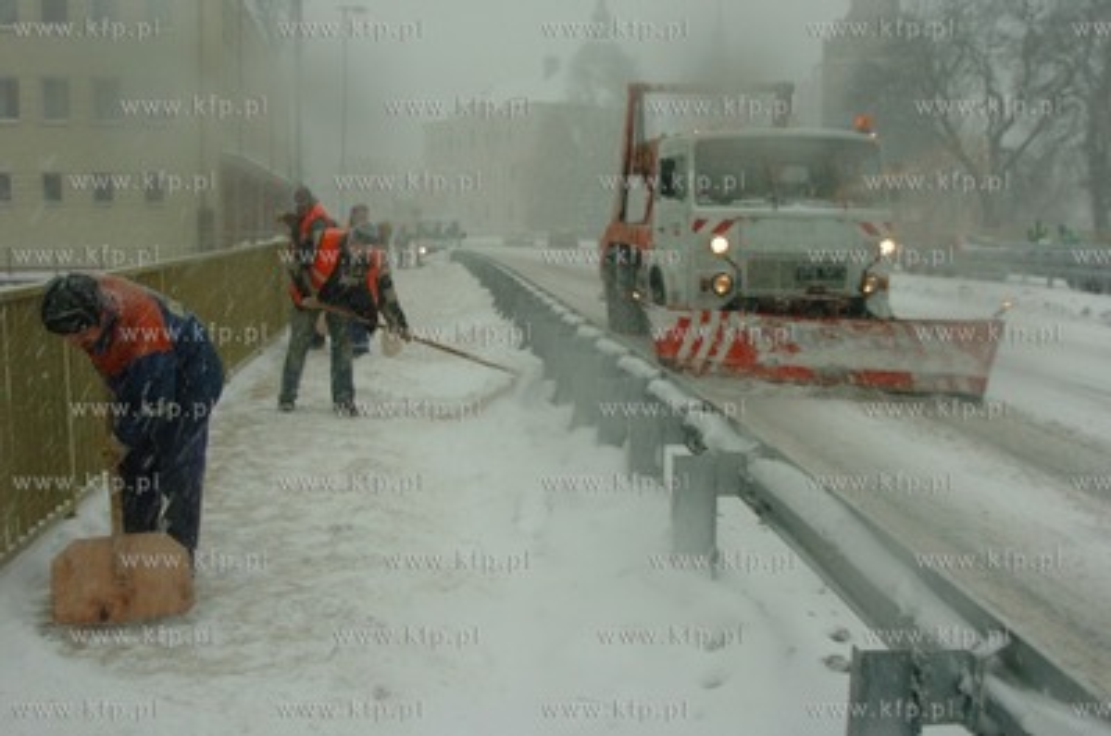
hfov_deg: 53.2
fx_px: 1109
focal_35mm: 36
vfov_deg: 36.7
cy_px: 368
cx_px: 556
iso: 400
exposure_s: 1/125
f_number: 7.1
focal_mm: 24
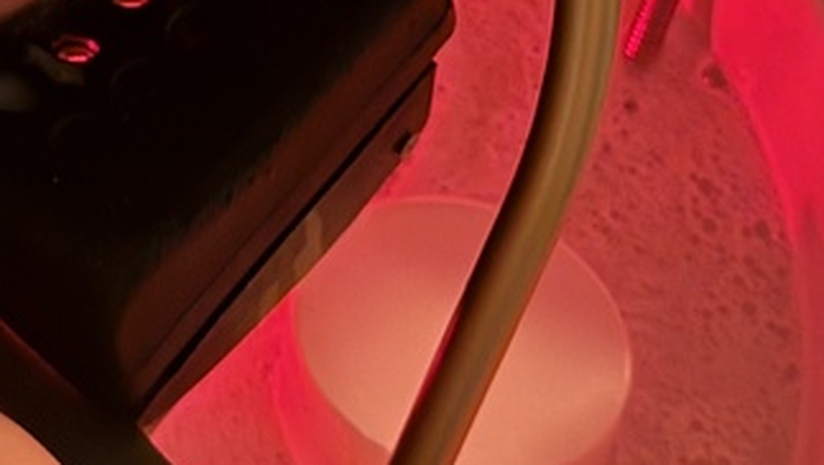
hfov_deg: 22.4
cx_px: 34
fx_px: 2011
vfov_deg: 12.6
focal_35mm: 92
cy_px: -218
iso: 1600
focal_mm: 6.76
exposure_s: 1/20
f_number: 1.78
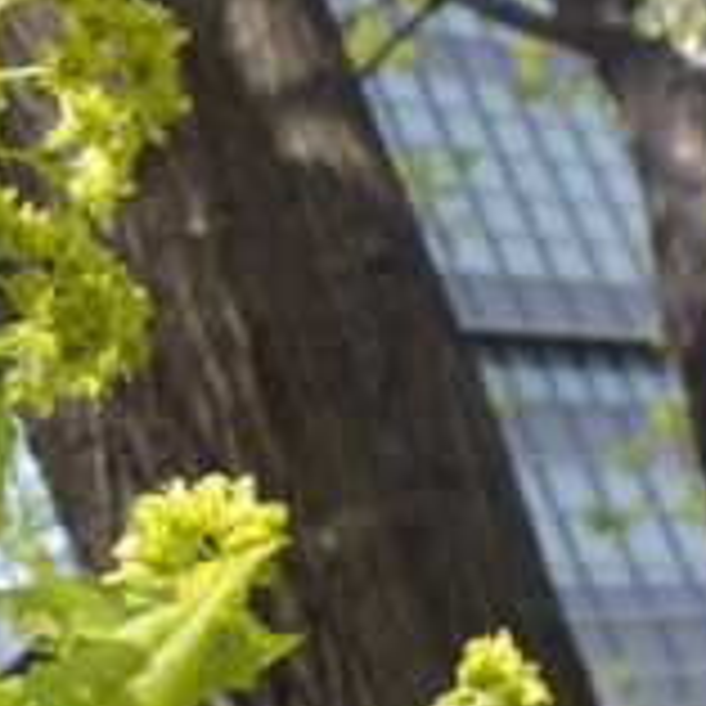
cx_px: -106
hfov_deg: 18.4
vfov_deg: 19.3
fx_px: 2077
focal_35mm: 90
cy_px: 299
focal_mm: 5
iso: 125
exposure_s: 1/500
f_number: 4.2
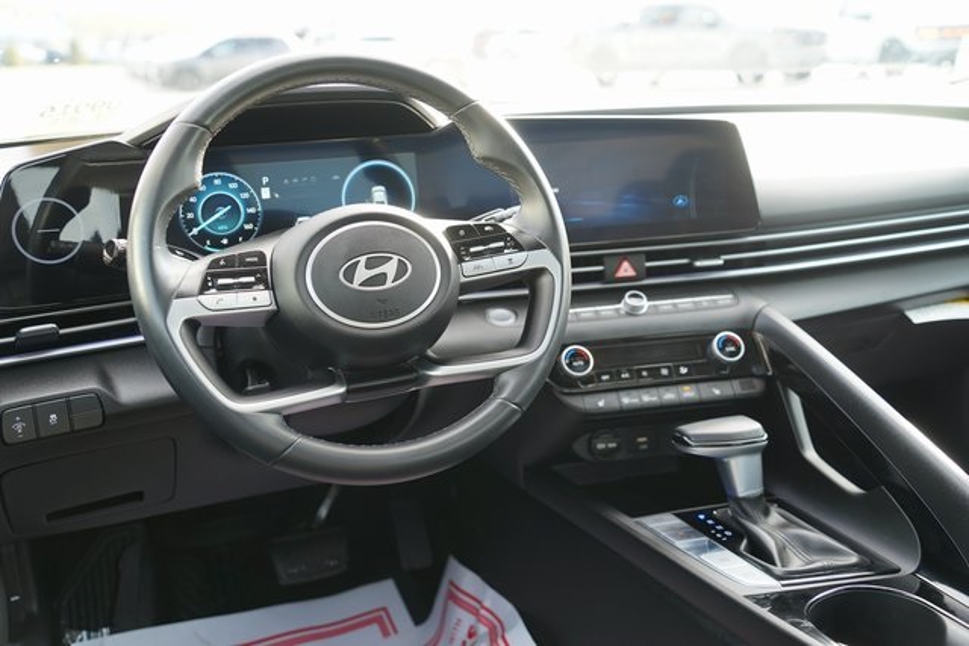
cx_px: 484
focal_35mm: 40
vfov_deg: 33.4
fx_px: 1077
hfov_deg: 48.4
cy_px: 323
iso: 125
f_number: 4
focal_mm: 40
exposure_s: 1/60
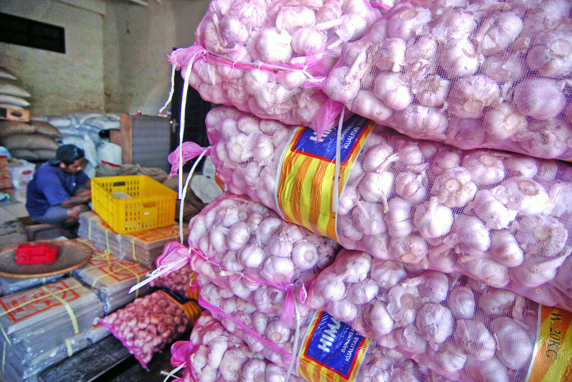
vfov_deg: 67.4
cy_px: 191
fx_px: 286
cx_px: 286
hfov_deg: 90.0
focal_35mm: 18
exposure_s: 1/40
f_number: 4
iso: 400
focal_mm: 12
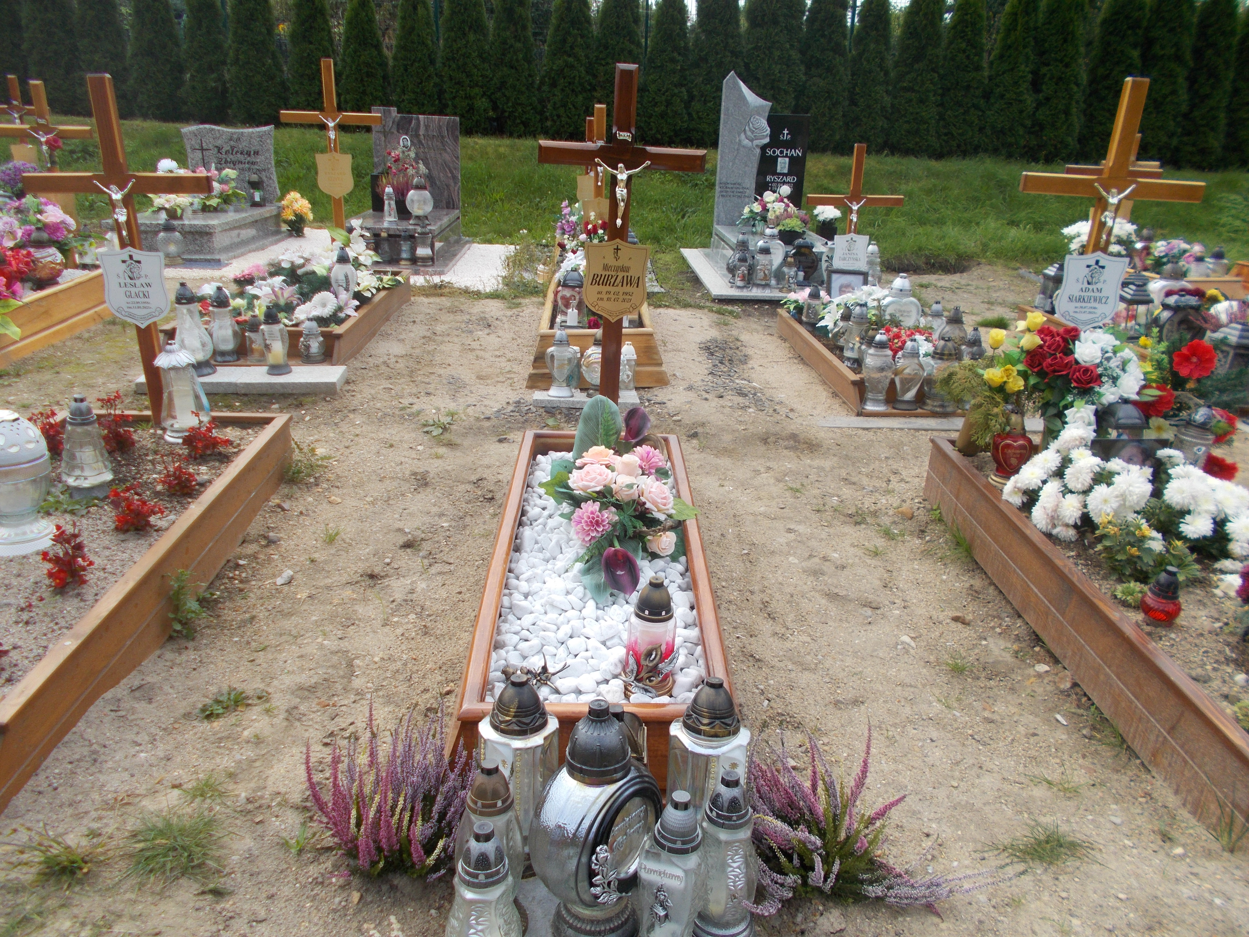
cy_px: 468
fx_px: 938
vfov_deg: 53.1
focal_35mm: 26
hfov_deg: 67.3
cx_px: 624
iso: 80
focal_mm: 4.6
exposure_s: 1/400
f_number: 3.2
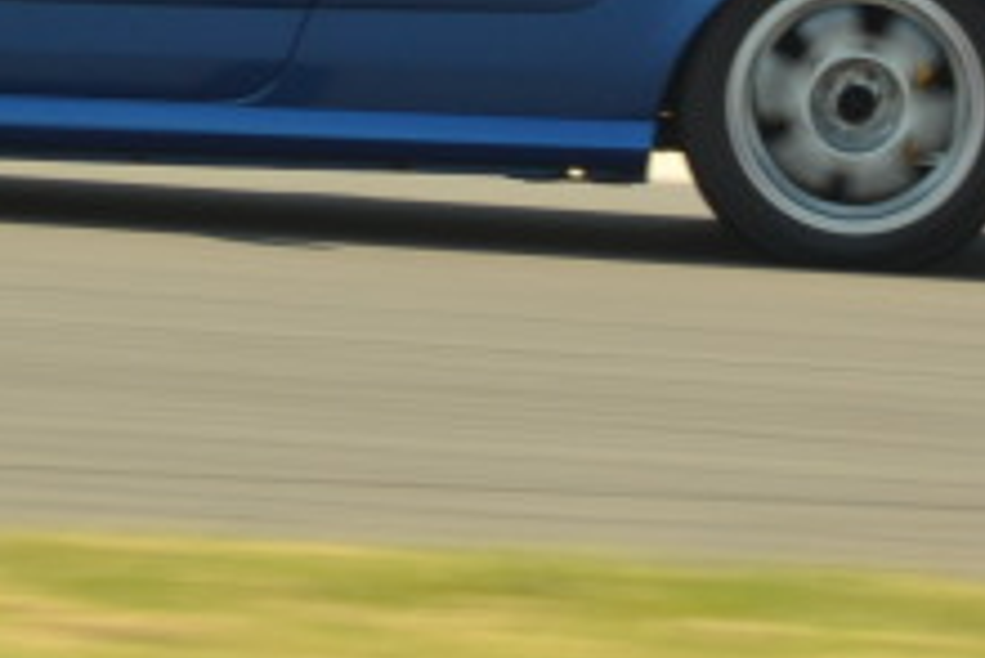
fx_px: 25772
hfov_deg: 2.2
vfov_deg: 1.5
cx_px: 128
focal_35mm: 941
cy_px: -242
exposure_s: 1/100
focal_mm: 135
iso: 200
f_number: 14
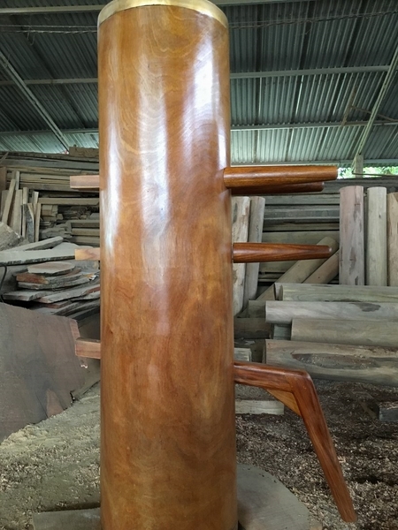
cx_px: 199
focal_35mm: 29
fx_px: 445
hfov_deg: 48.2
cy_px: 265
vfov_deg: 61.7
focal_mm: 4.15
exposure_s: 1/25
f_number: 2.2
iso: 200
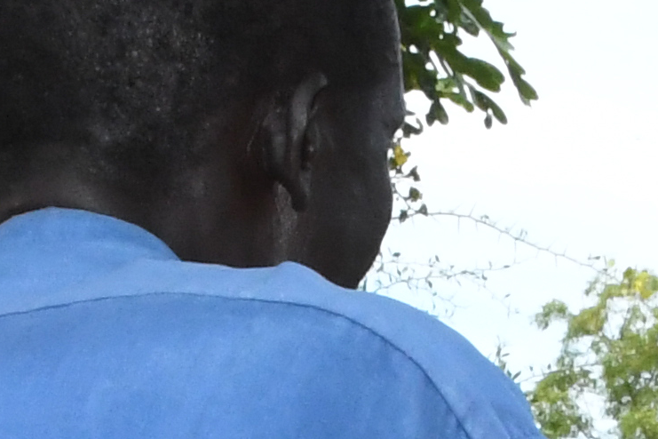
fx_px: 4533
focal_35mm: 248
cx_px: 599
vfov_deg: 5.4
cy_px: 1033
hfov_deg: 8.3
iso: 1600
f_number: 22
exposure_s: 1/250
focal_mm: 22
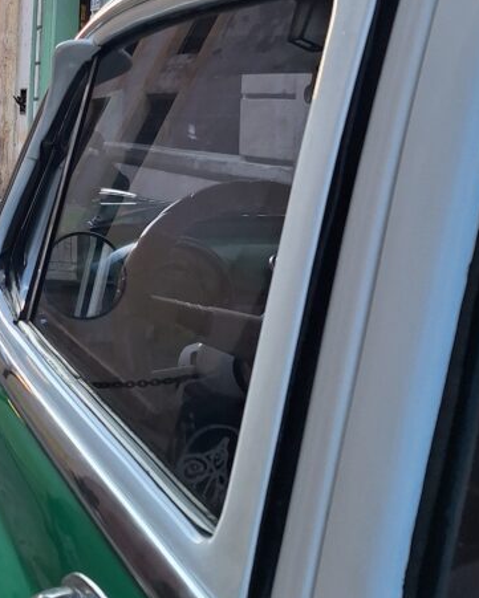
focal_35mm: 51
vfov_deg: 34.5
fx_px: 903
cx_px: 5
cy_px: 57
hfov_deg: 28.0
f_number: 1.8
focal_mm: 5.54
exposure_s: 1/300
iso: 40
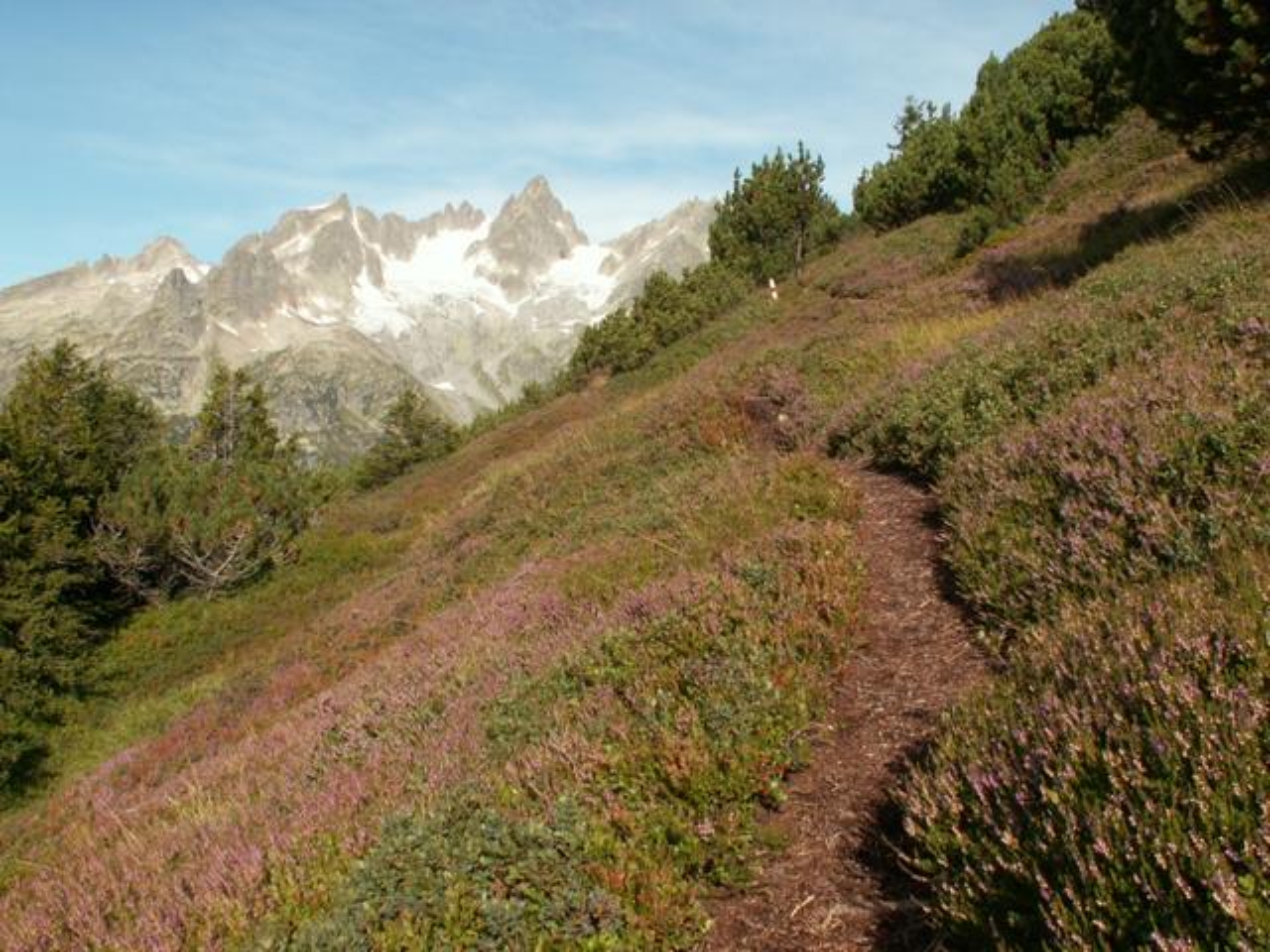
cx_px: 635
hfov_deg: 52.6
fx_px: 1284
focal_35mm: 35
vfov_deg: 40.7
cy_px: 476
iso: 50
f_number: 5.6
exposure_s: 1/200
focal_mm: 5.86
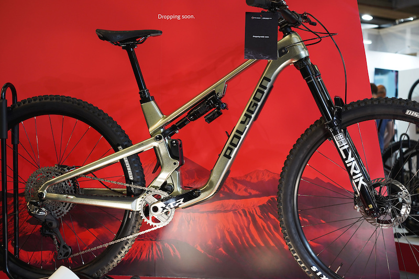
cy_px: 140
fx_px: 640
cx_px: 210
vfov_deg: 24.6
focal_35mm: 55
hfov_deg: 36.3
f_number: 5
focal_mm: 55
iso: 800
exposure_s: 1/100
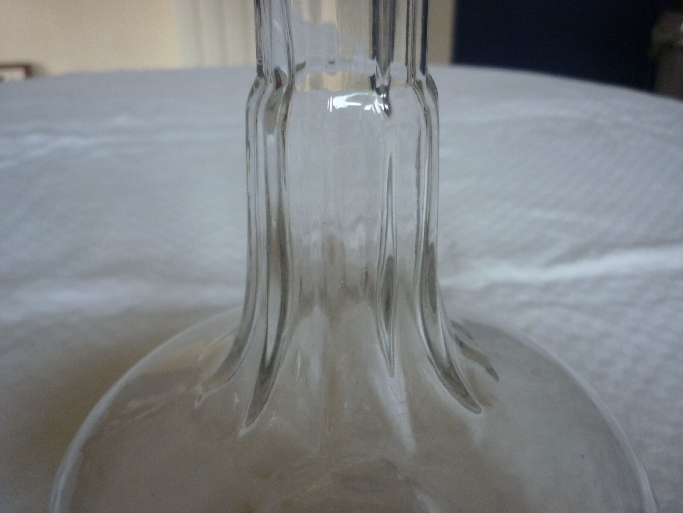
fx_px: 651
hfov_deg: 55.4
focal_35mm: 33
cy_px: 256
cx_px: 342
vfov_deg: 42.9
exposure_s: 1/30
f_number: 2.8
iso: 320
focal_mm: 5.5
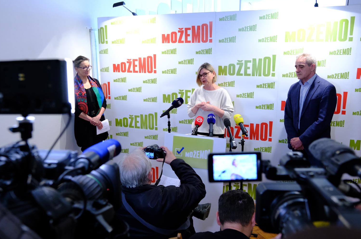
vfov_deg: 38.7
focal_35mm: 34
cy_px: 123
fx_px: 340
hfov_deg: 55.9
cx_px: 181
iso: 3200
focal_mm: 21.3
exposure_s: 1/160
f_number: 4
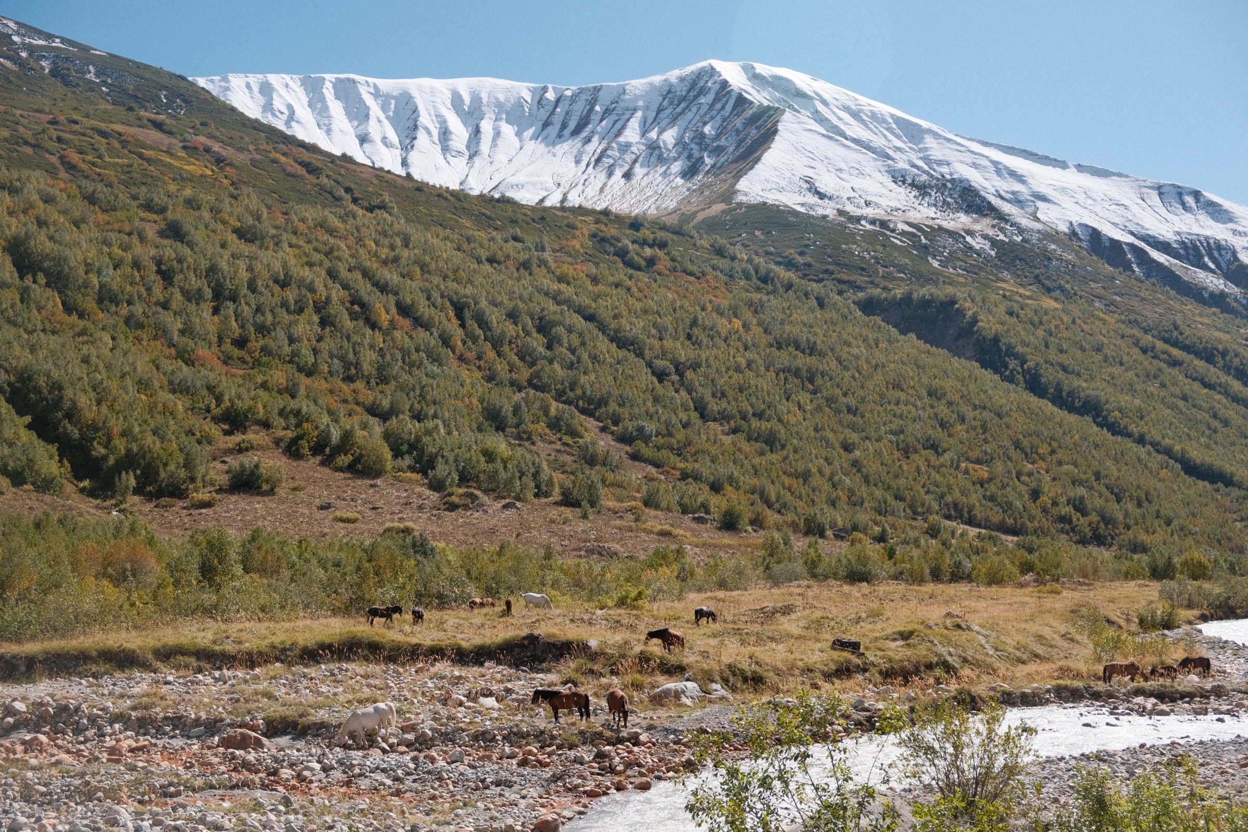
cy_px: 416
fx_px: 1491
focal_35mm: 43
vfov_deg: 31.2
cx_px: 624
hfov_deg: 45.4
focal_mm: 28.9
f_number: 3.6
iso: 320
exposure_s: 1/2200
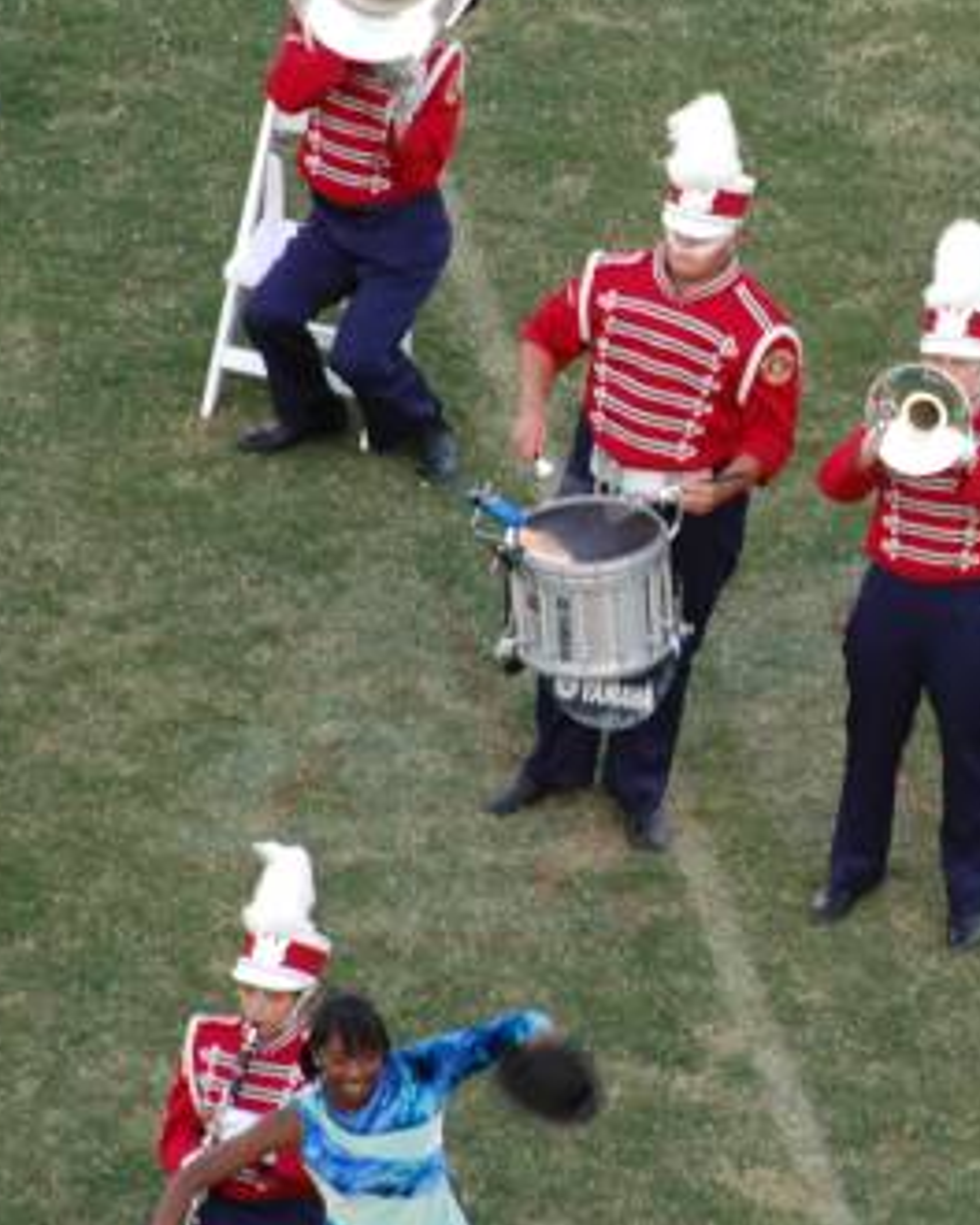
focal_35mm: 873
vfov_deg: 2.2
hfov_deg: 1.8
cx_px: 950
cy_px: 412
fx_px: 31651
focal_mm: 200
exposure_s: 1/125
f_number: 5.6
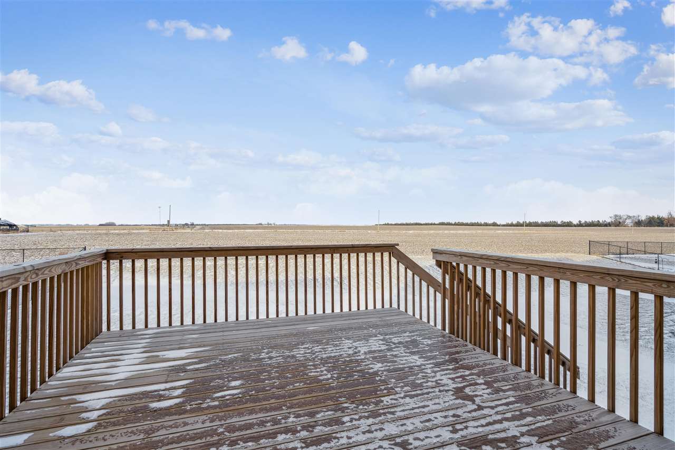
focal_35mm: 18
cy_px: 225
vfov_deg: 67.4
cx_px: 338
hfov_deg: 90.0
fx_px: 337
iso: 400
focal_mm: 18
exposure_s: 1/1000
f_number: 8
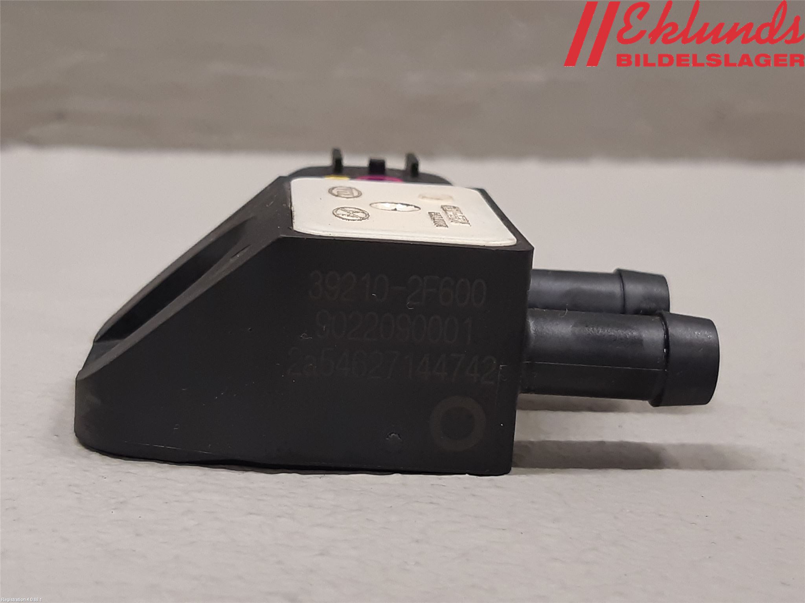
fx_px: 605
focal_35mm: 26
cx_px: 402
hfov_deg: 67.3
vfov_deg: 53.1
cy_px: 302
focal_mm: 3.93
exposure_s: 1/50
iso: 125
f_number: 1.7
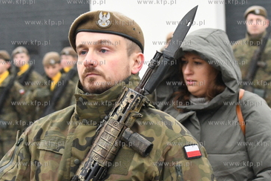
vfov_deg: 11.9
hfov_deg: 17.8
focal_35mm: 115
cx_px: 141
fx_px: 866
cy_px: 93
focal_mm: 70
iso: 12800
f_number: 5.6
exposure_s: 1/3200
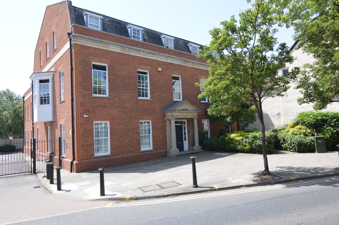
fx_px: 212
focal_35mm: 22
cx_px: 170
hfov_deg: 77.4
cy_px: 112
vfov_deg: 56.1
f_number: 7.1
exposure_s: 1/200
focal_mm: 15
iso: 100
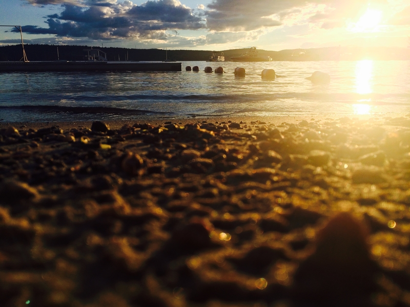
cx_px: 205
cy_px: 154
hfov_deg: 61.7
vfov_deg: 48.2
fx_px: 343
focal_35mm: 29
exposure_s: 1/2160
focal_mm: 4.15
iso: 32
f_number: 2.2
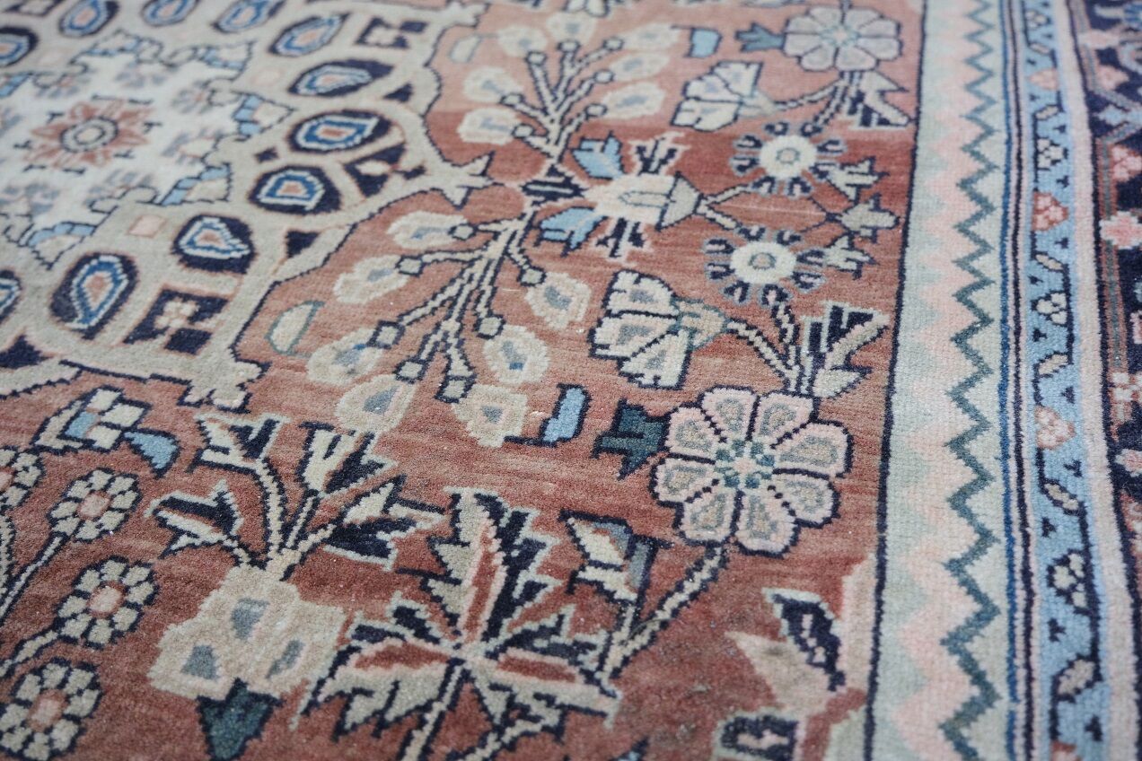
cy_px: 380
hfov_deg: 58.7
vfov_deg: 41.1
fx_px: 1015
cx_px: 571
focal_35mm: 32
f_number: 4
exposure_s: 1/30
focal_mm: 21.2
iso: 1600
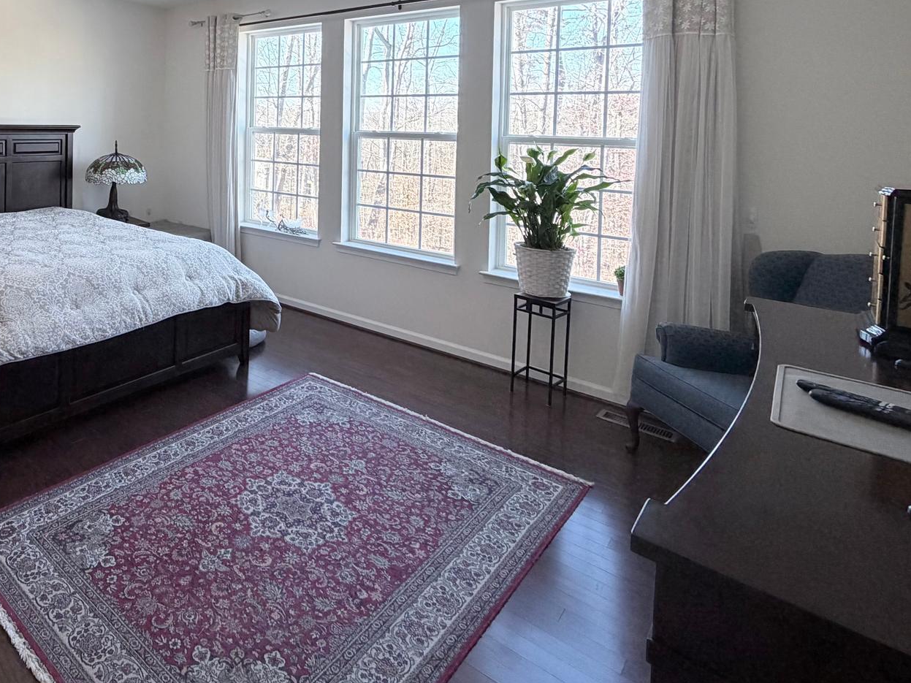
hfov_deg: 66.7
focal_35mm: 23
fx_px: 605
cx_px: 176
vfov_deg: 54.7
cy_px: 134
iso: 200
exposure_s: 1/121
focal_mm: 2.22
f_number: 2.2
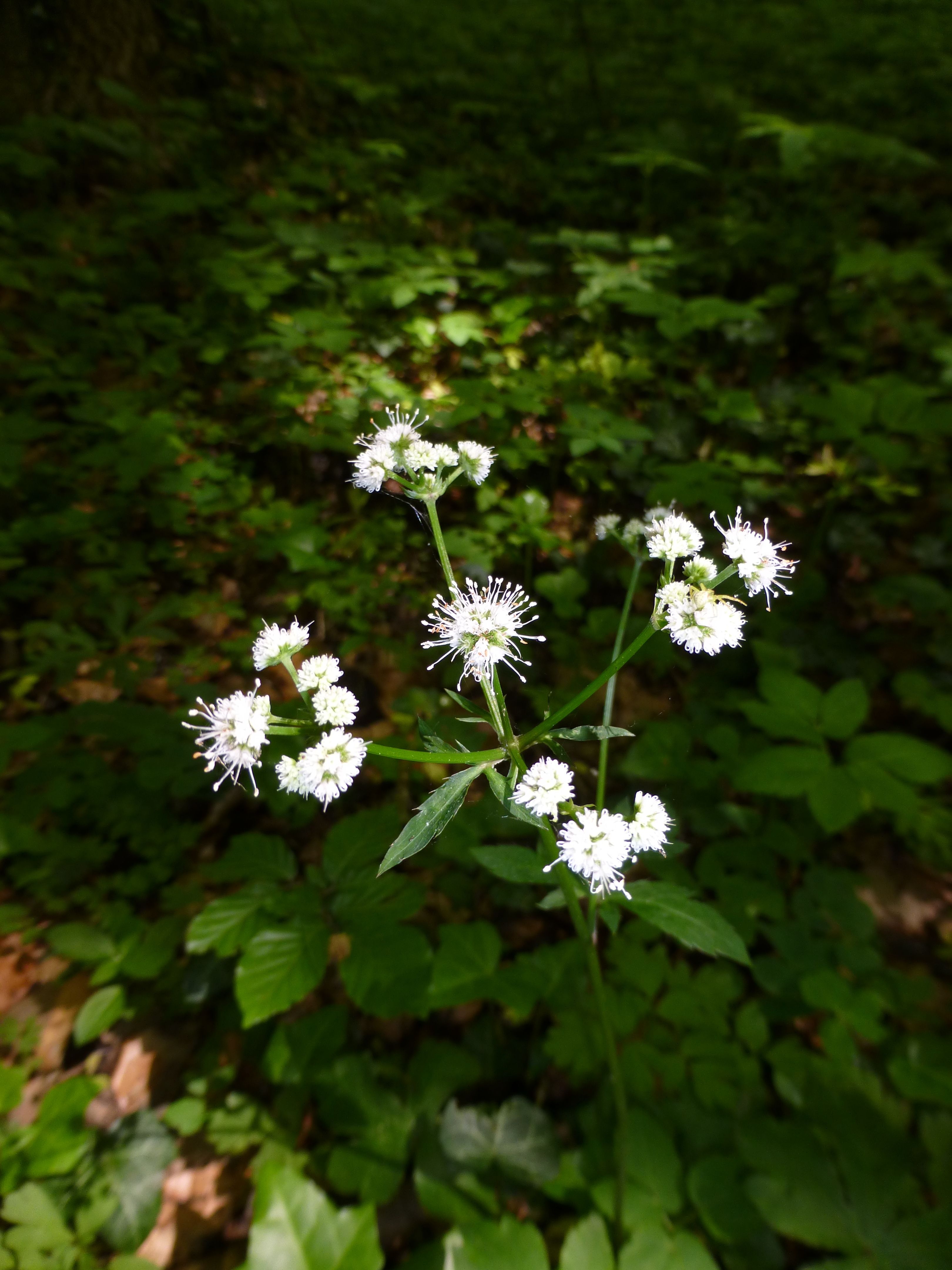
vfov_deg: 71.6
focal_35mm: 24
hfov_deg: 56.8
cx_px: 476
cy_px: 635
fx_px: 880
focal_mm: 4.3
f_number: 3.3
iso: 100
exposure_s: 1/60
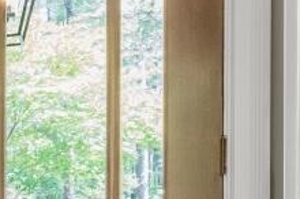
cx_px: -510
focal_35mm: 99
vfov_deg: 13.6
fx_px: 824
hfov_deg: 12.8
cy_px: 197
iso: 500
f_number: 7.1
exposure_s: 1/15
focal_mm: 17
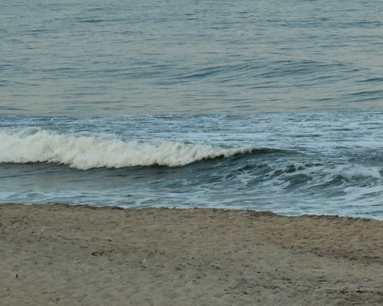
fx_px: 3004
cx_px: 541
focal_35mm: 265
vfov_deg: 5.8
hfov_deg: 7.2
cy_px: -160
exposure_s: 1/160
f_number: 6.3
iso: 400
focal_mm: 48
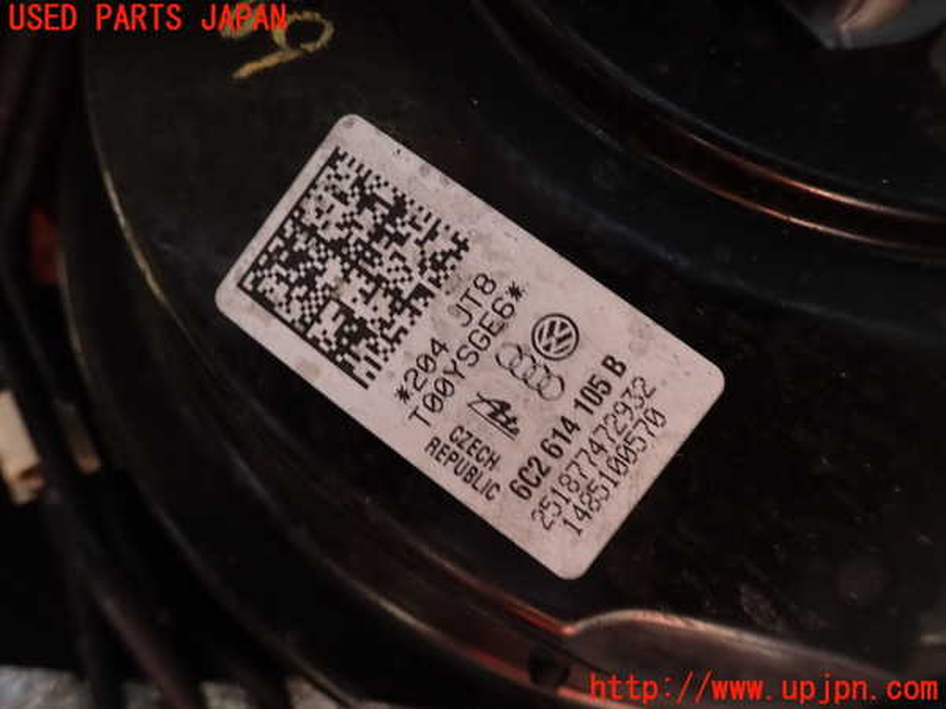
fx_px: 683
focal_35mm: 25
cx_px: 473
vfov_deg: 54.9
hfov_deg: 69.4
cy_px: 354
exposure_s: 1/60
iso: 125
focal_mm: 4.5
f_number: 2.8
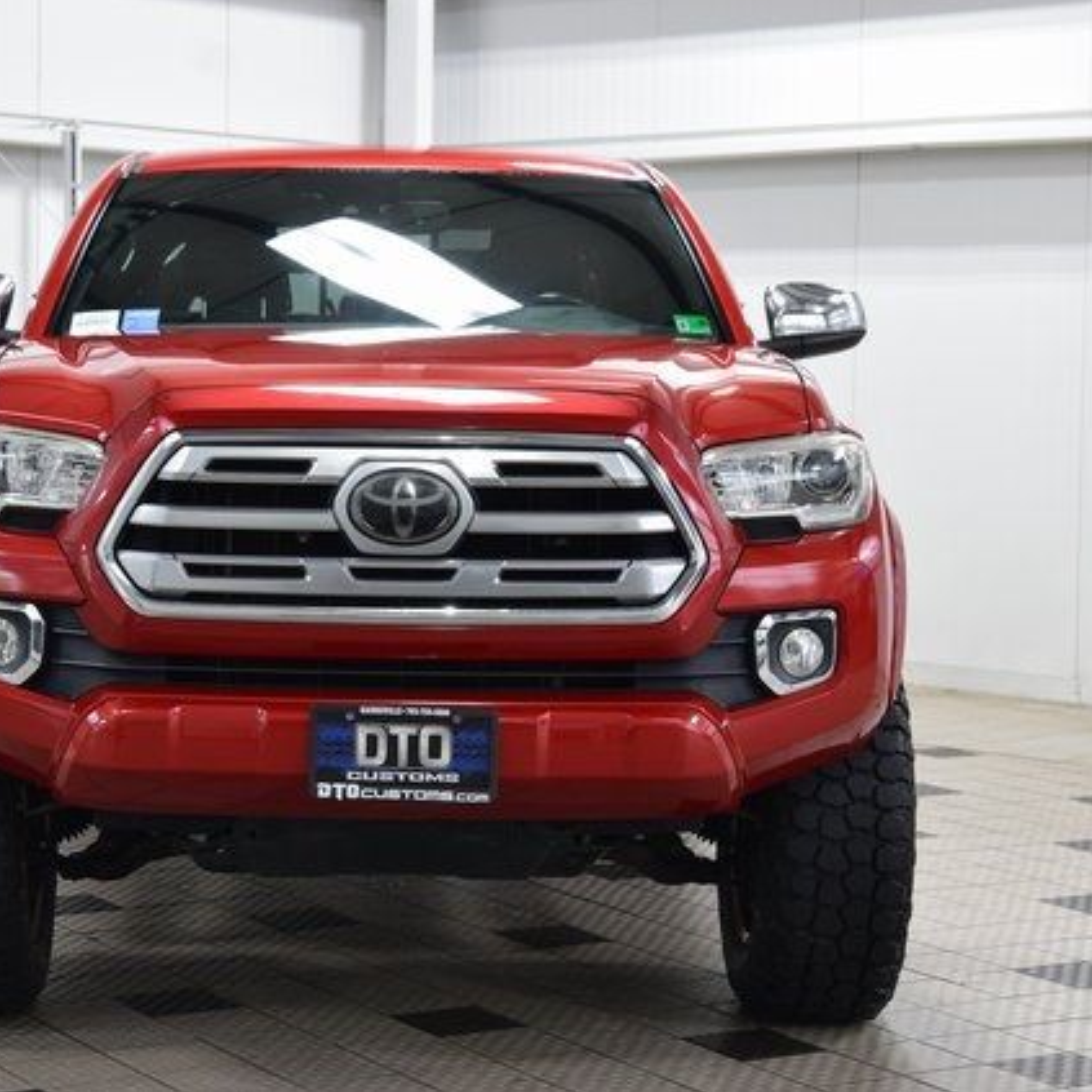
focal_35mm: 81
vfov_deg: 21.4
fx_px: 2891
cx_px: 400
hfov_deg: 21.3
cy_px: 546
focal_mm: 42
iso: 560
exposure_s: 1/15
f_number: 6.3
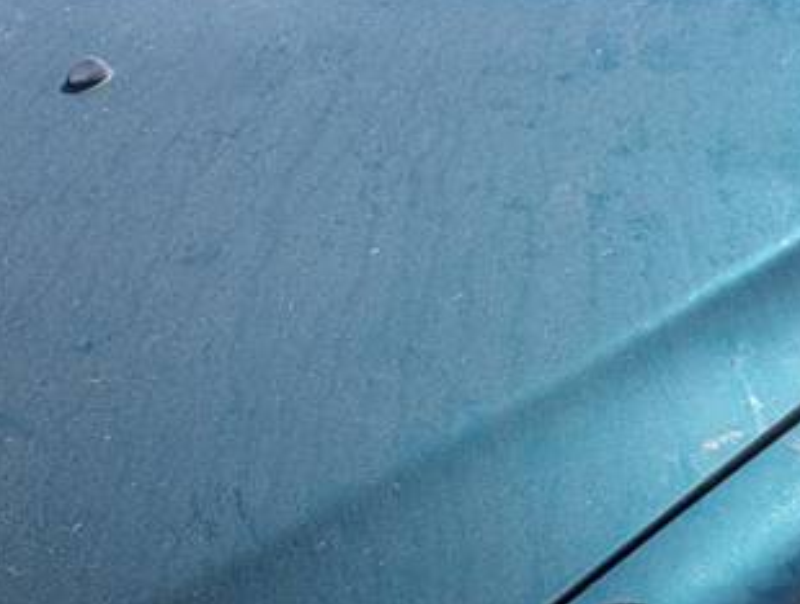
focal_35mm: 111
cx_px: 310
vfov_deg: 13.3
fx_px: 2571
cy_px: 555
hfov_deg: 17.7
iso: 47
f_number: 1.85
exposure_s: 1/2096
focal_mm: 6.81
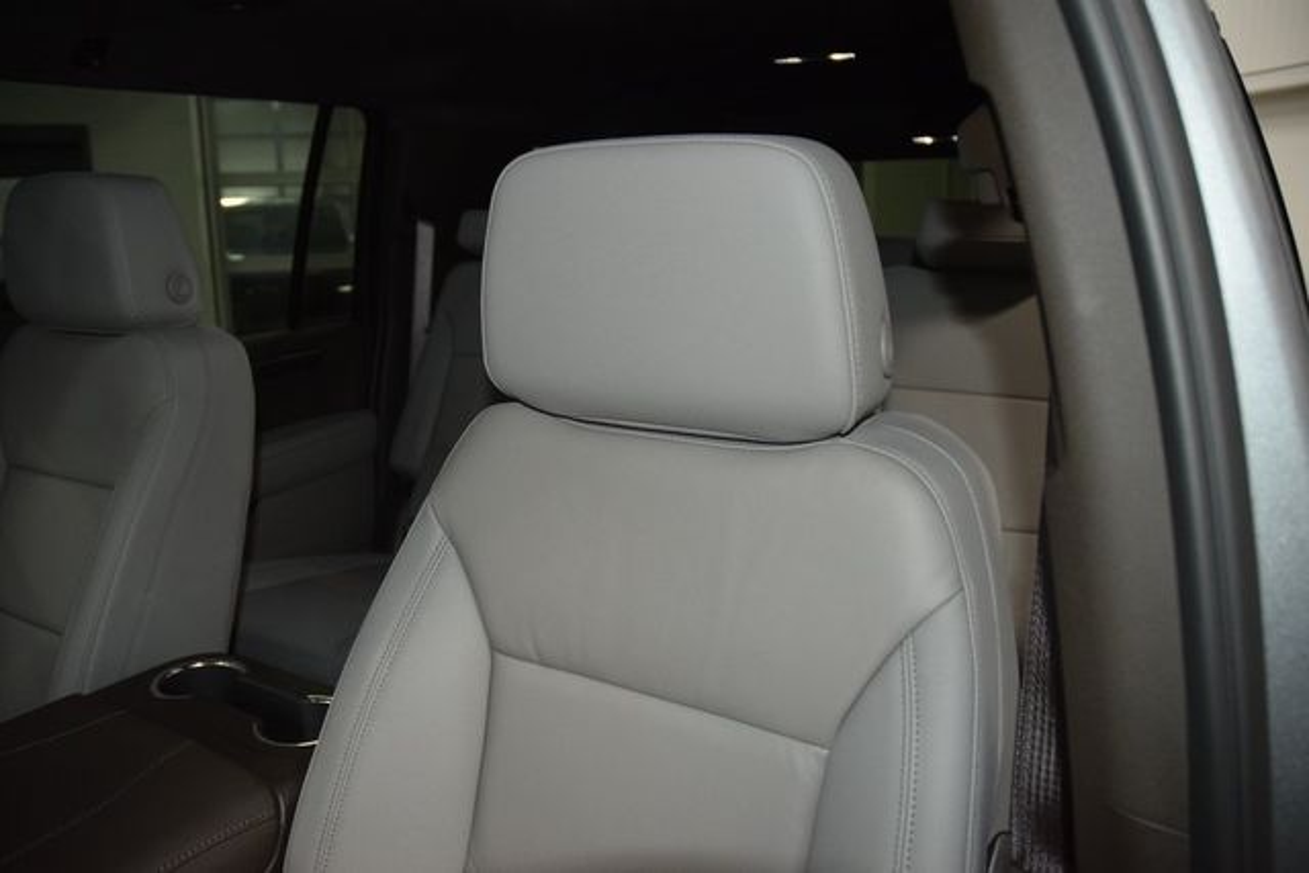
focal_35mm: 27
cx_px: 654
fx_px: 982
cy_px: 436
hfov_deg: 67.4
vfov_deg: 48.0
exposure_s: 1/125
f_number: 3.5
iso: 1400
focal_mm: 18
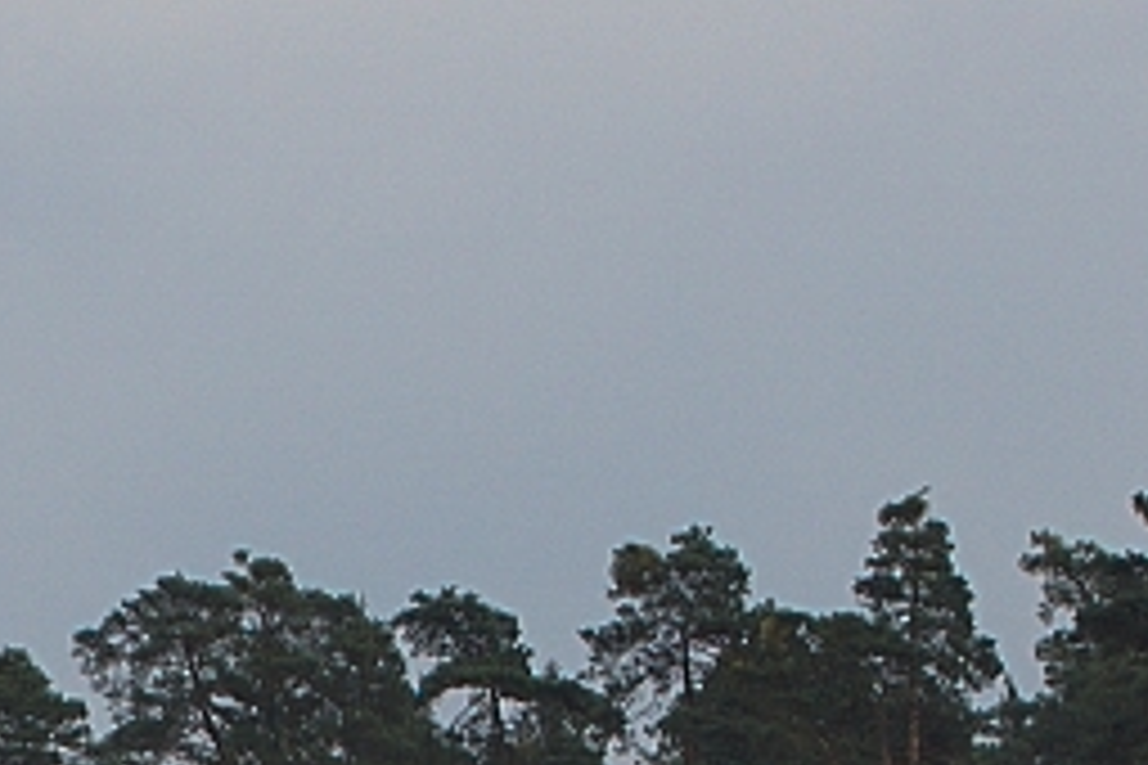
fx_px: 18000
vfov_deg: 2.4
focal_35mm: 565
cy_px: 1897
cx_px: -351
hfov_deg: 3.6
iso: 250
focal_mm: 75
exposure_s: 1/640
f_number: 5
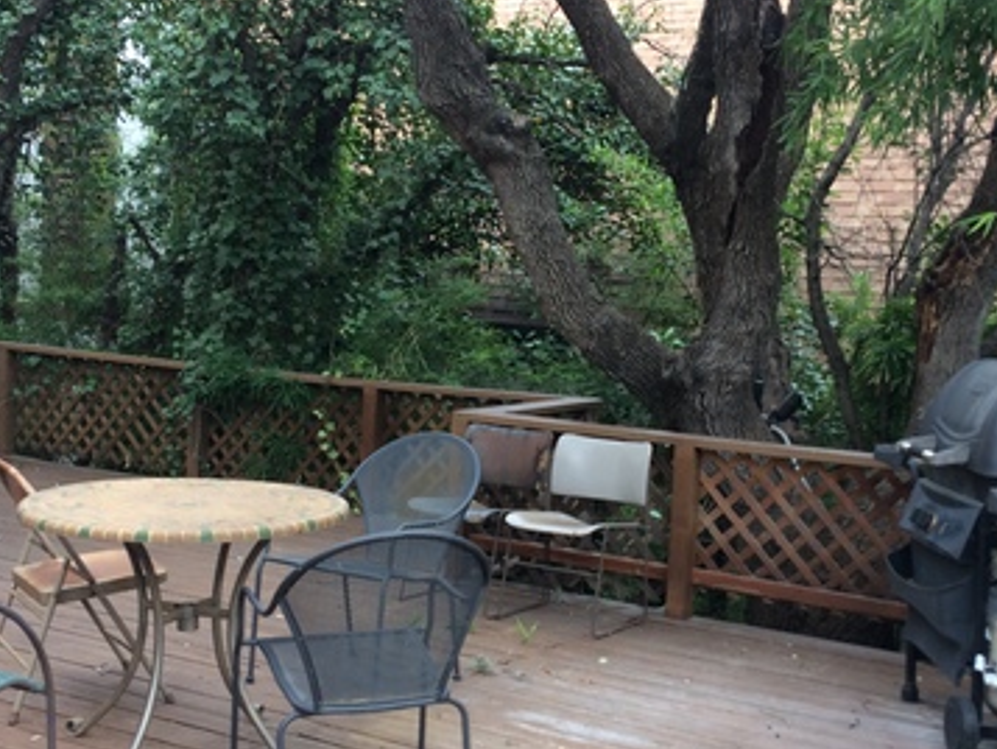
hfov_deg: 36.8
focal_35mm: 52
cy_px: 408
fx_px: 1498
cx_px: 514
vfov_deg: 28.0
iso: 40
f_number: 2.2
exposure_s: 1/60
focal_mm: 4.15
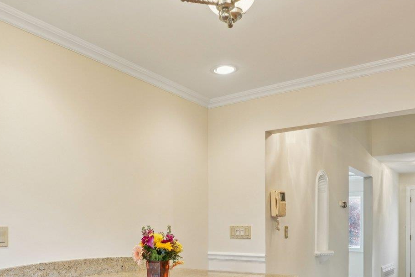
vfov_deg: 34.9
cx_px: 140
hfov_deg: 52.2
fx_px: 415
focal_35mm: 36
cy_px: 247
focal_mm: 16
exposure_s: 1/10
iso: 400
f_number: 9
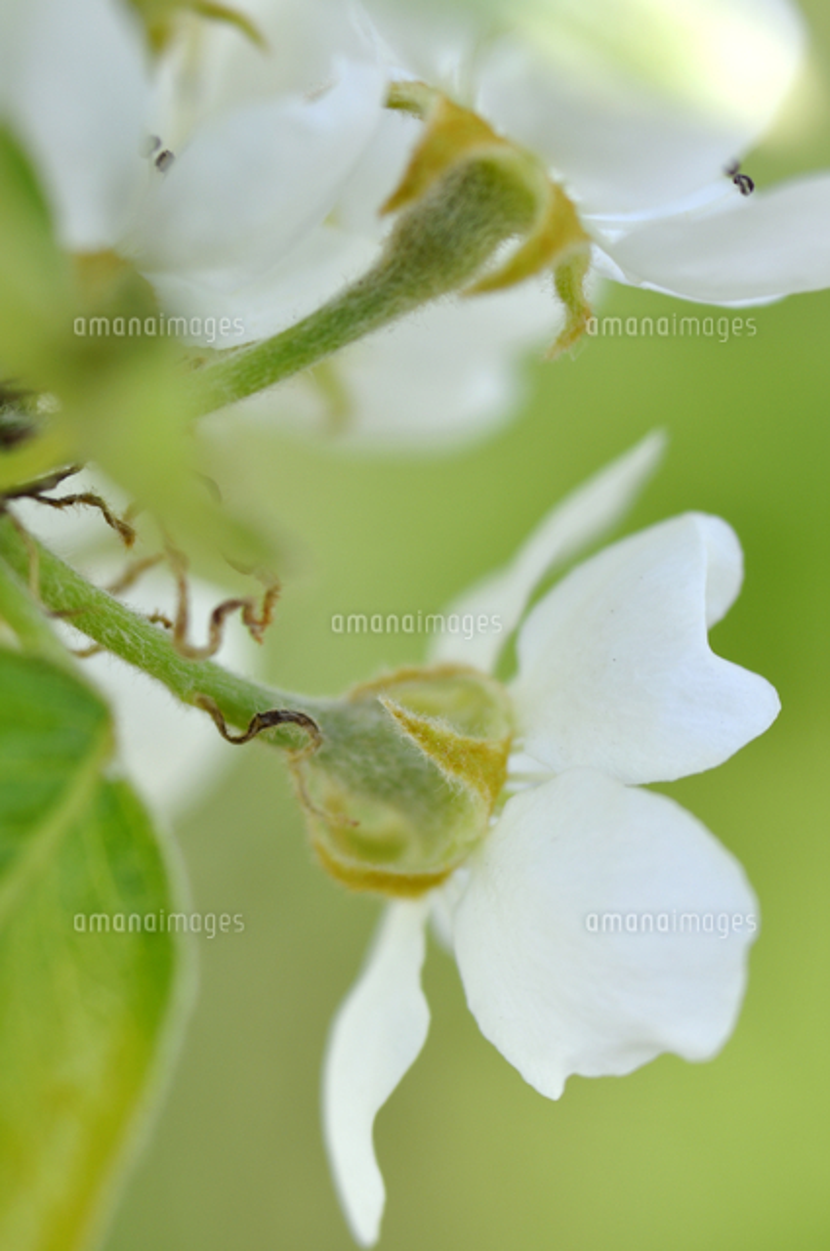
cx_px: 415
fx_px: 5461
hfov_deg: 8.7
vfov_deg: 13.1
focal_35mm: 158
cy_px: 626
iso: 200
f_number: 8
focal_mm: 105
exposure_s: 1/250
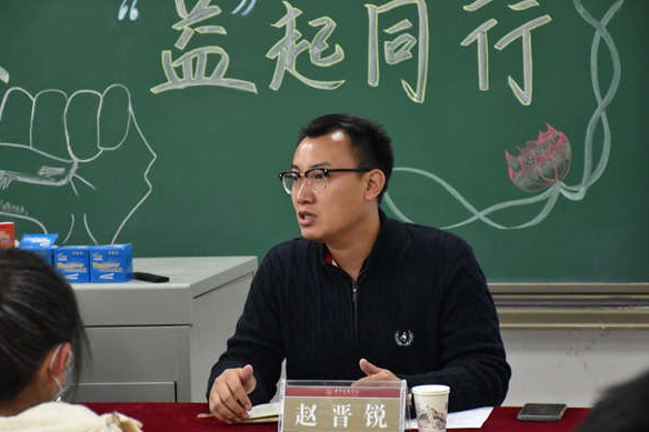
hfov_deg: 13.9
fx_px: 2667
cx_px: 324
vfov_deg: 9.3
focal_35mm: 148
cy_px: 228
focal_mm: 90
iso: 3200
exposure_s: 1/100
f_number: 5.6
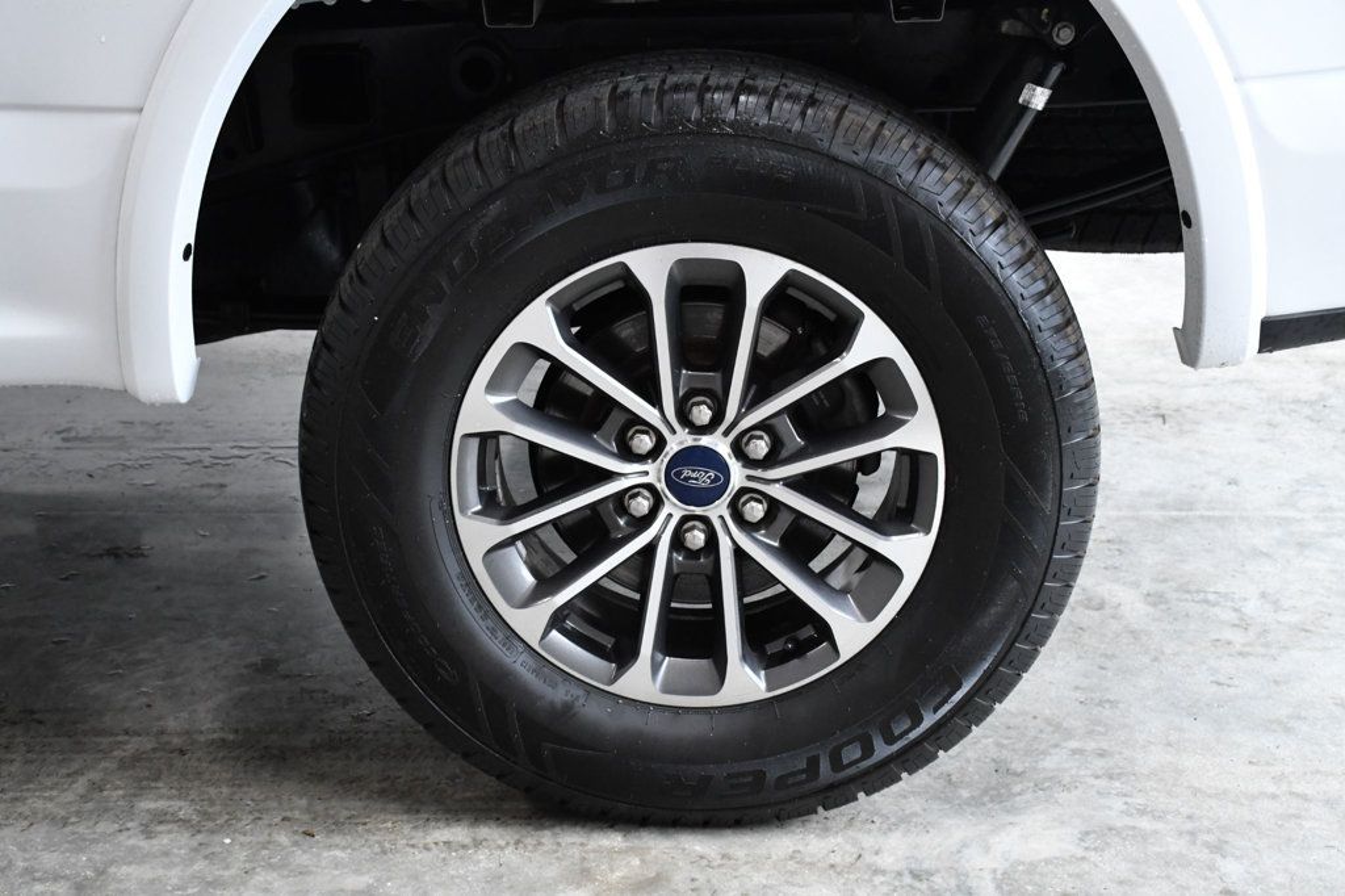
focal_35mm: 52
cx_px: 672
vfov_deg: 26.0
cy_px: 448
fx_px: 1942
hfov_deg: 38.2
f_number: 9
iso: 2500
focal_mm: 35
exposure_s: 1/250
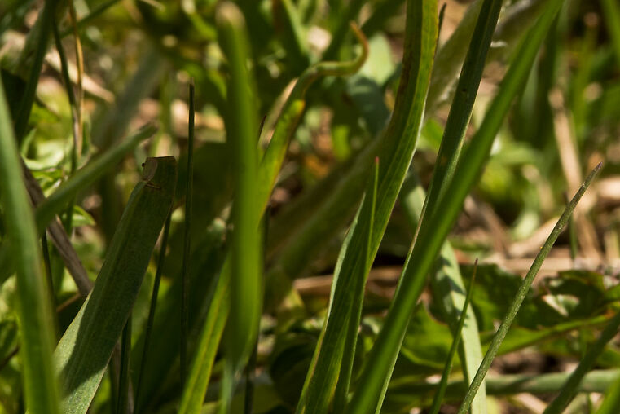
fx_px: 5702
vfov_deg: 4.1
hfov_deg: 6.2
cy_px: -163
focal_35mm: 331
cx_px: 558
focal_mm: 105
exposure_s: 1/250
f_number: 14
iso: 200
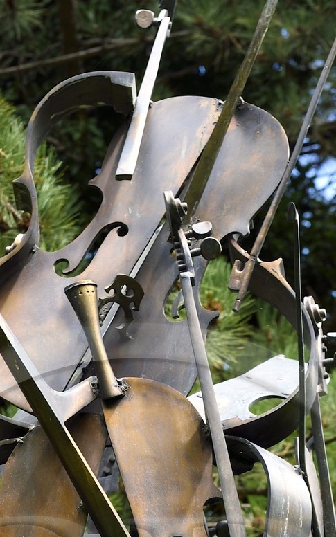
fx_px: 2403
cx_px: 139
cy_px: 647
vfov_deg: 12.5
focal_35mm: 164
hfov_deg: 8.0
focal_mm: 52
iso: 200
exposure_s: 1/200
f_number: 5.6
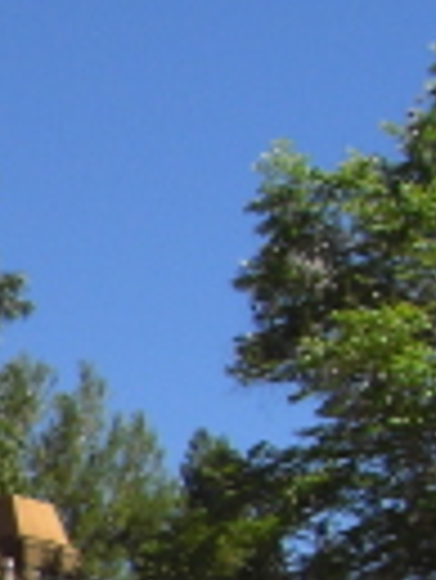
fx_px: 3169
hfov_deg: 7.1
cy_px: 751
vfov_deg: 10.2
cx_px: -854
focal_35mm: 189
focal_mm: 6.2
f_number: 8
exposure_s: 1/125
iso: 64
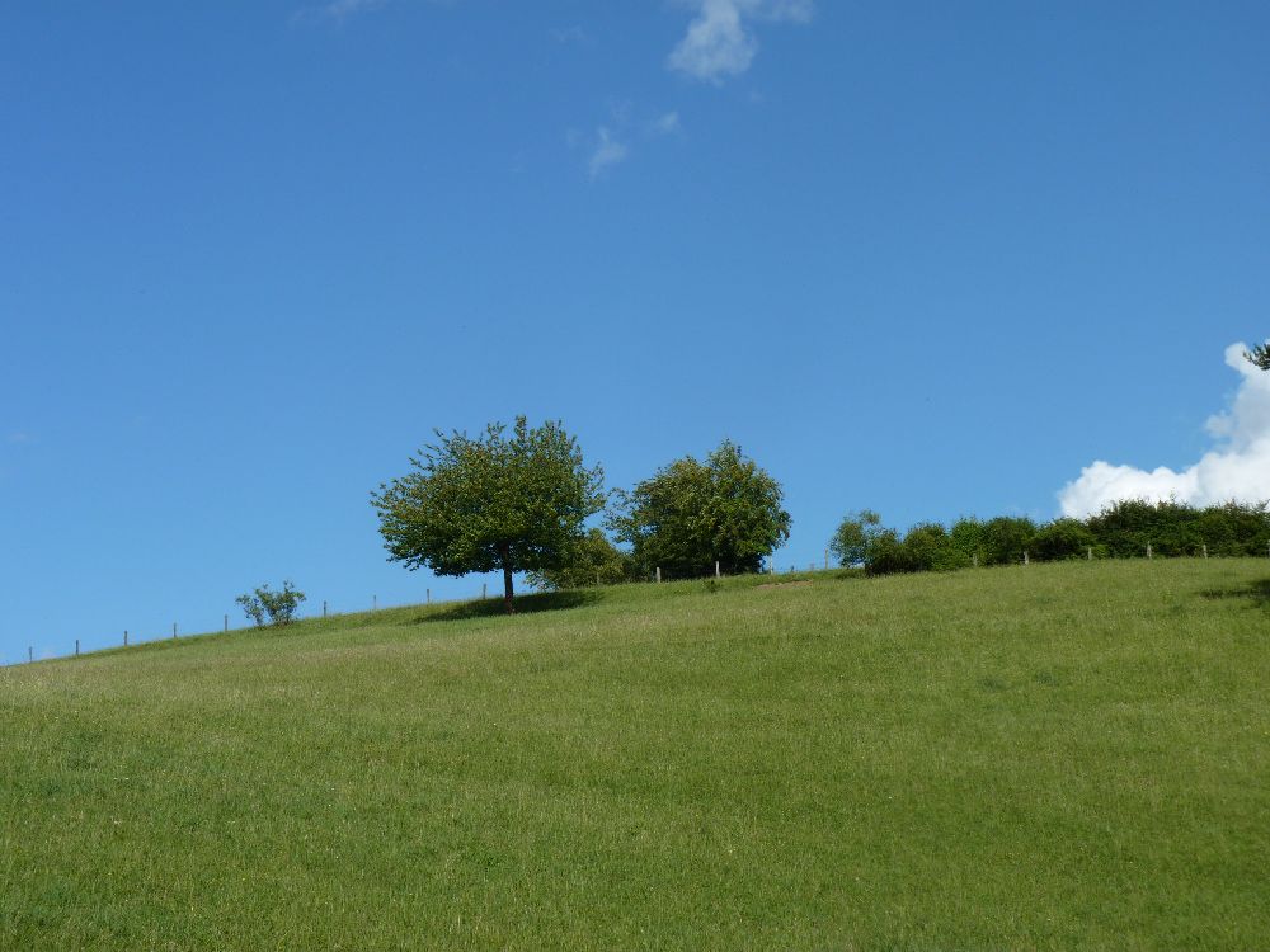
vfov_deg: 23.3
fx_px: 2311
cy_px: 476
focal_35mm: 63
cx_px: 635
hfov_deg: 30.7
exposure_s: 1/400
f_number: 5.6
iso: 80
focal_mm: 11.1
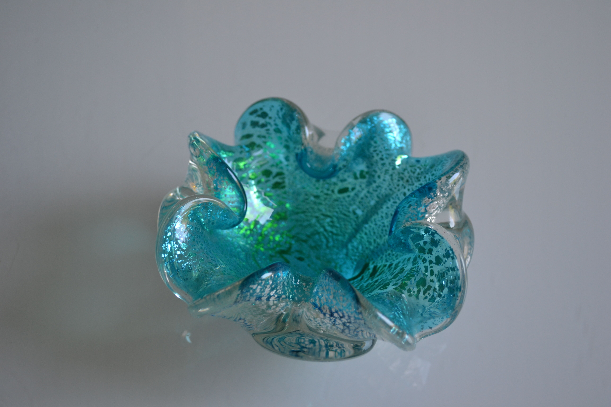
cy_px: 204
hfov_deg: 38.9
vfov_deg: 26.5
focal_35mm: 51
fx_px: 866
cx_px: 306
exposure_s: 1/60
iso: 400
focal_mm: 34
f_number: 5
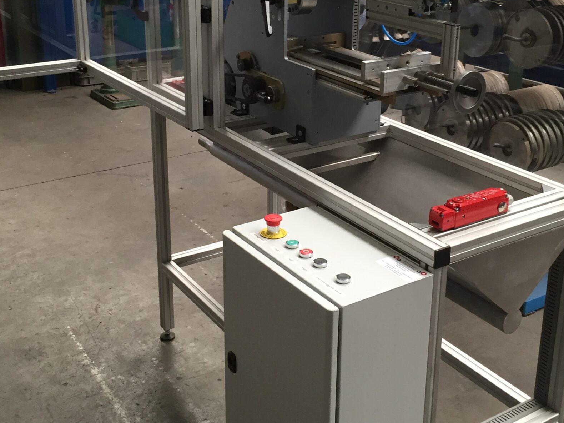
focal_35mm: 47
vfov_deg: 30.6
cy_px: 138
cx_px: 283
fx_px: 766
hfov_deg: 40.4
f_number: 2.2
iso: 64
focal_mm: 4.15
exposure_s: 1/30
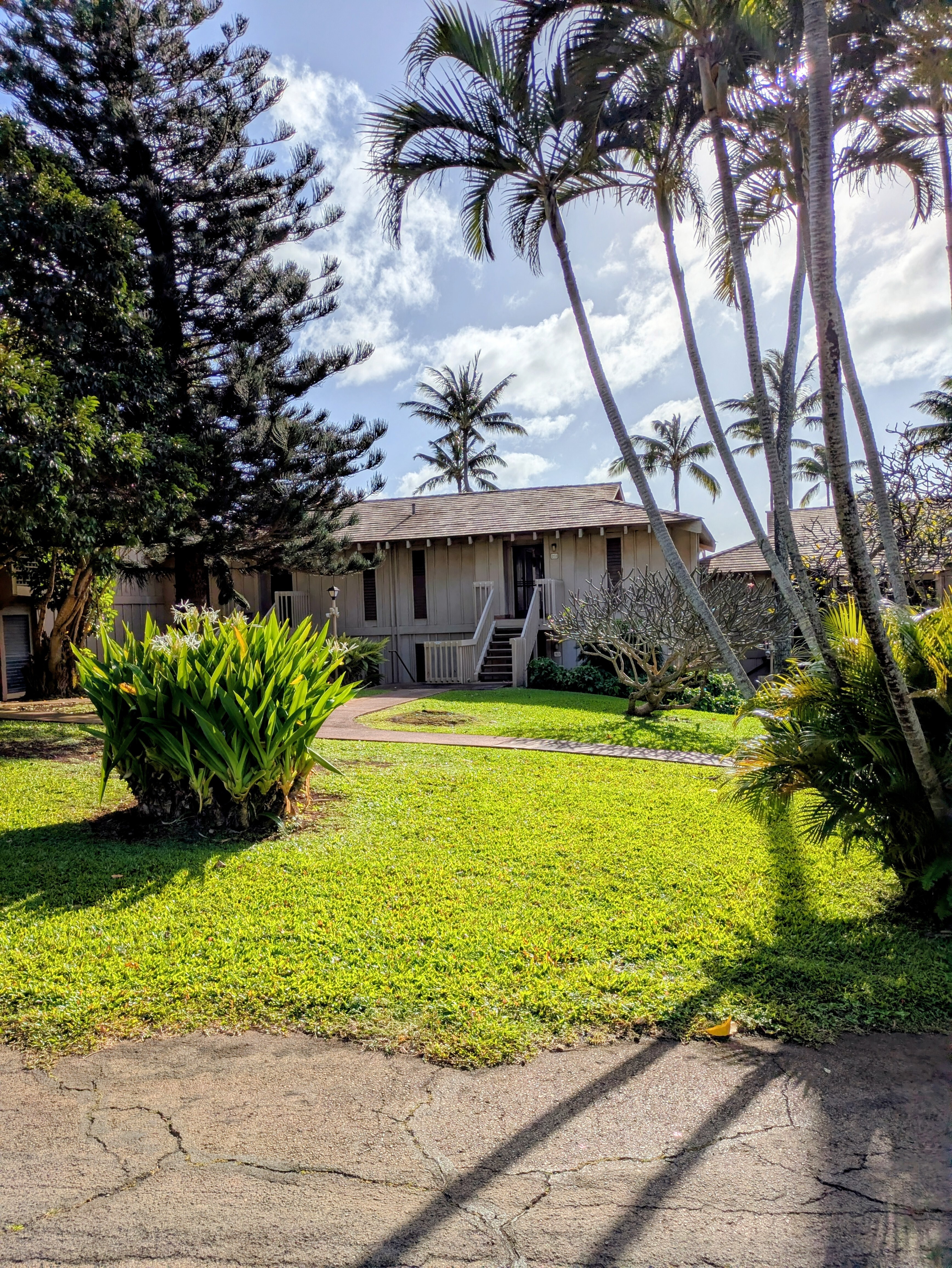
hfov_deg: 54.9
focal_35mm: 25
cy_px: 634
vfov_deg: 69.4
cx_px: 476
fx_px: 916
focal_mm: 5.43
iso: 55
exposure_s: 1/10101
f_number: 1.89
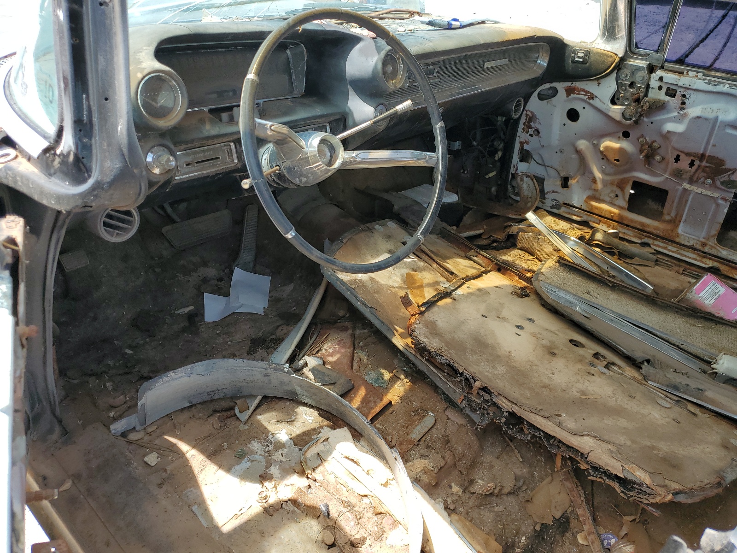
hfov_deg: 67.3
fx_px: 554
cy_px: 276
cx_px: 368
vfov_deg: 53.1
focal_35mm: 26
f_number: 1.5
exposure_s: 1/714
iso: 50
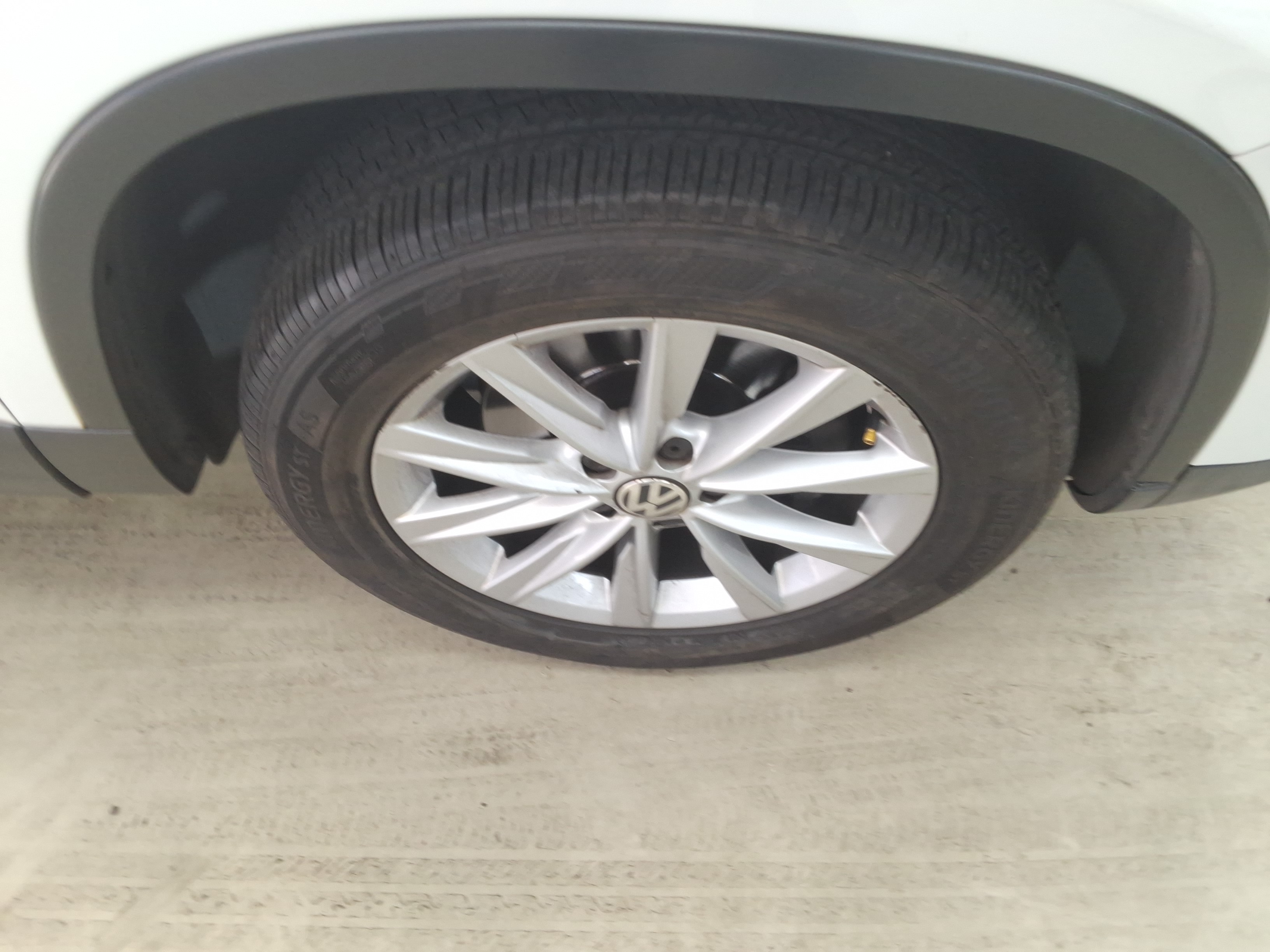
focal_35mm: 28
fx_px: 1027
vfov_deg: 49.7
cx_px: 635
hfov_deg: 63.4
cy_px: 476
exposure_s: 1/40
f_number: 1.9
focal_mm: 2.91
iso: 60
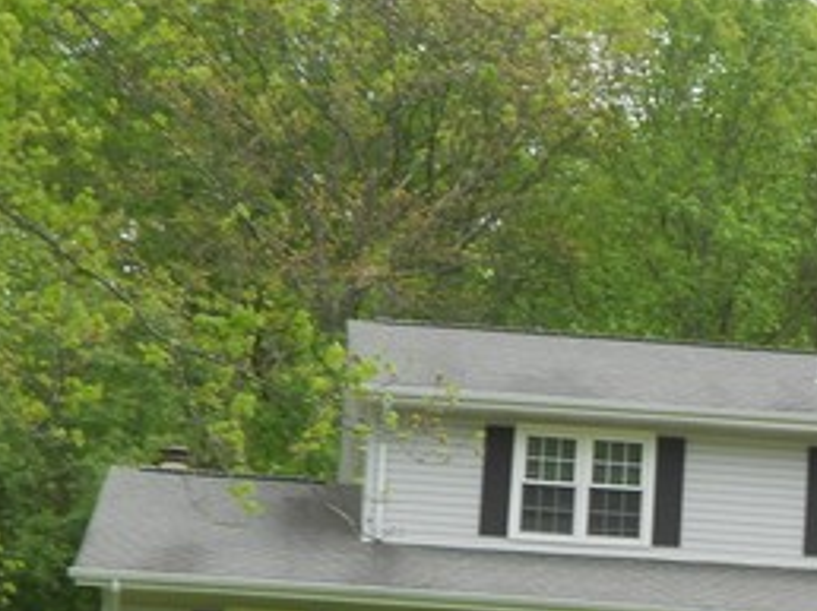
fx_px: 3278
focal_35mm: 139
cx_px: 750
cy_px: 545
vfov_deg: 10.6
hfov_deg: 14.1
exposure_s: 1/250
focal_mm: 10
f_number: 4.9
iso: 80
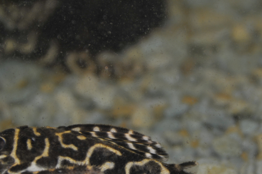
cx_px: 169
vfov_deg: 2.2
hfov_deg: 3.3
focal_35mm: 627
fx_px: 4557
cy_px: 101
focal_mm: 180
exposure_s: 1/60
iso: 200
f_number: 6
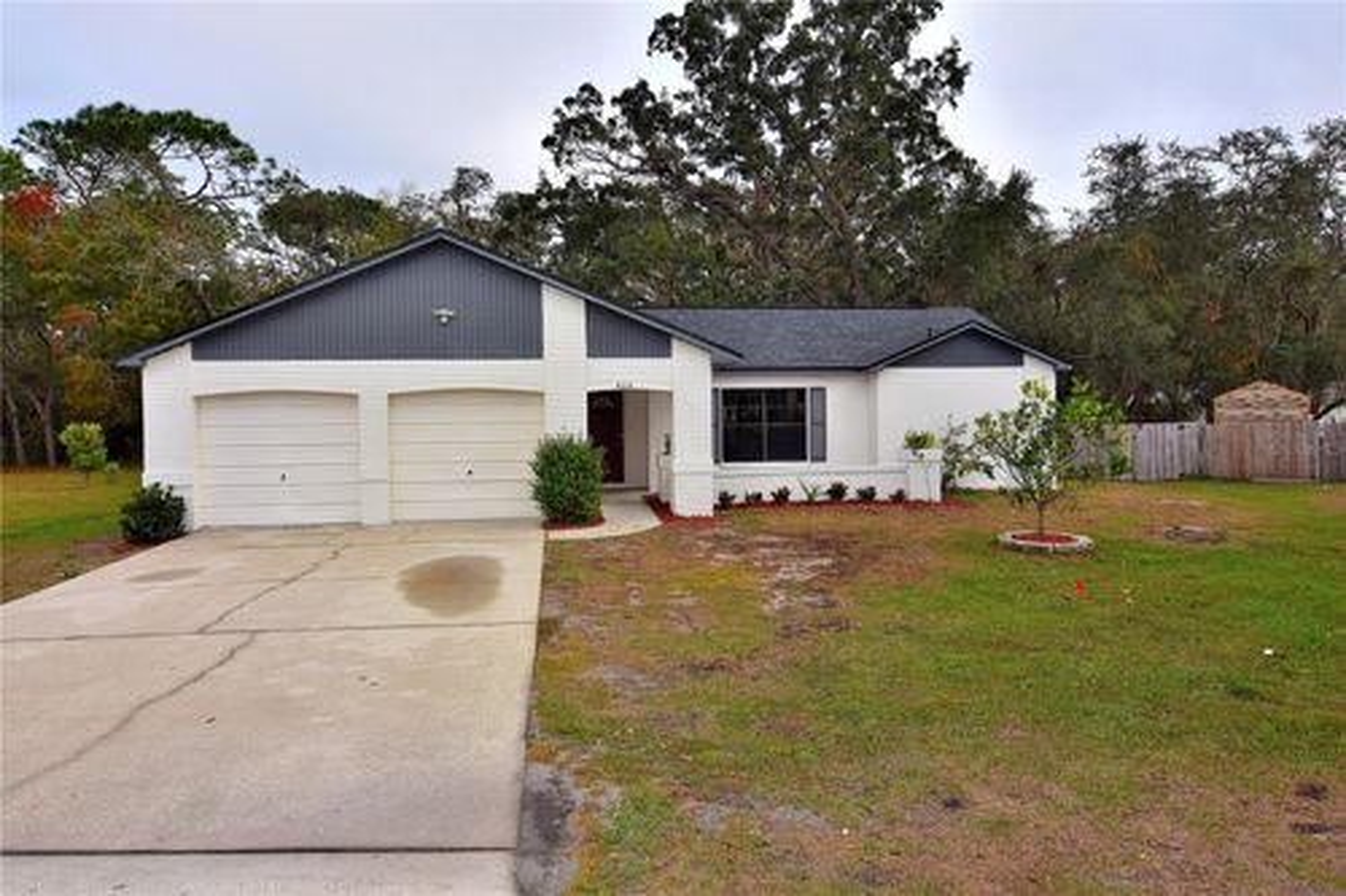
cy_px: 448
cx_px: 673
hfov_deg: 77.3
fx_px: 841
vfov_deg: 56.1
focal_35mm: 22
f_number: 11
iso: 100
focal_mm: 15
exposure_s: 1/200
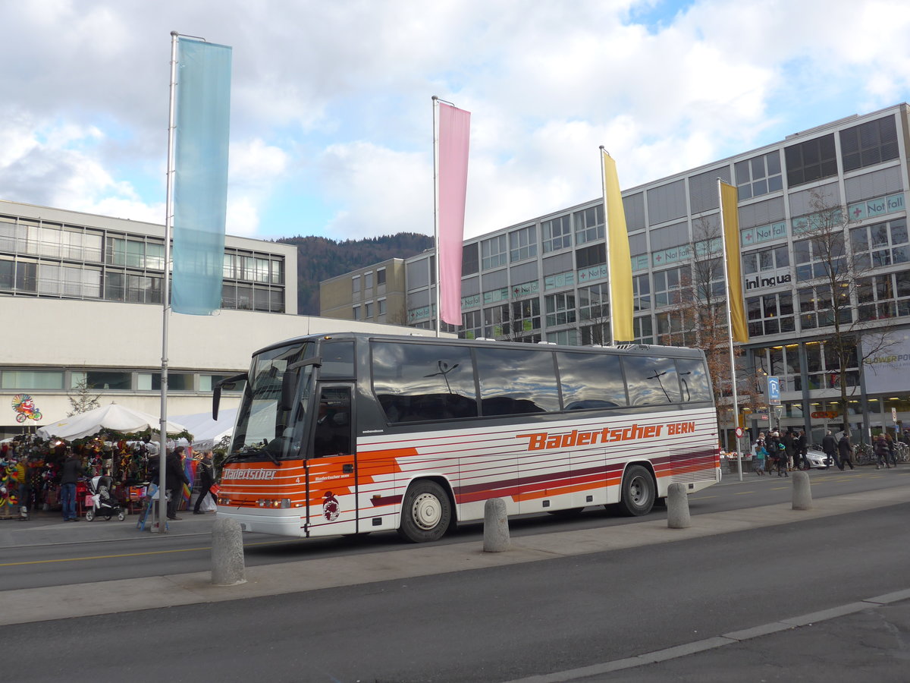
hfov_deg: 58.4
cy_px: 342
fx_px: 815
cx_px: 455
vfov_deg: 45.4
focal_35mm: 31
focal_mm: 6.5
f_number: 2.8
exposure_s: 1/320
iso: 80
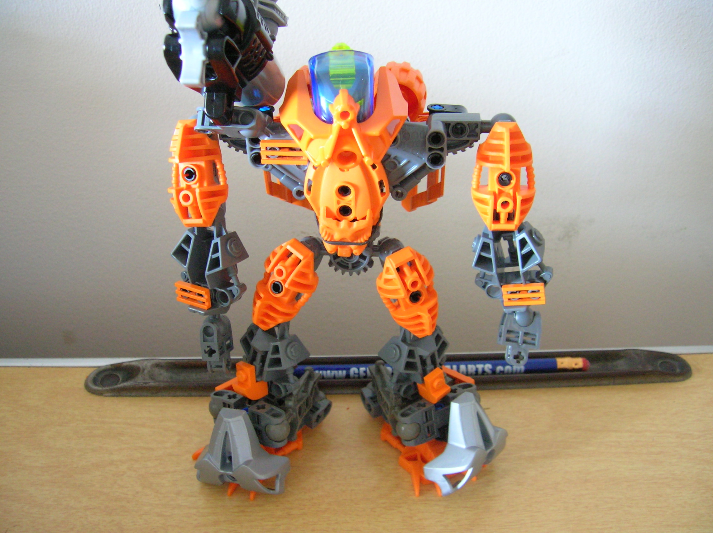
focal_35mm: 34
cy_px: 266
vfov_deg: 41.7
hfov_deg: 54.0
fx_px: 700
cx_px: 356
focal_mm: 5.7
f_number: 2.9
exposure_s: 1/1.2
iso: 200
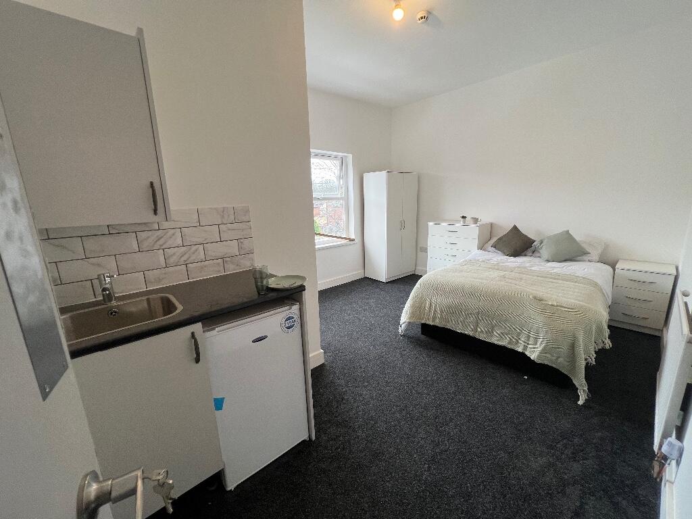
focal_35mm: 13
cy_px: 260
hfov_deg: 106.2
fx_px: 260
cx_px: 346
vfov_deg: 89.9
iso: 80
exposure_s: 1/99
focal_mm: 1.57
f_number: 1.8
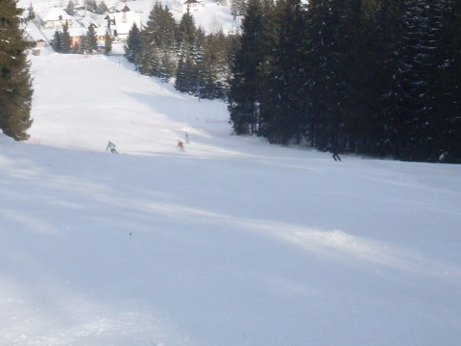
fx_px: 1079
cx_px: 101
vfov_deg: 17.7
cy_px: -12
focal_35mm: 81
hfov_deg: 23.8
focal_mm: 6.3
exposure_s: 1/250
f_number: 8.4
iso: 80
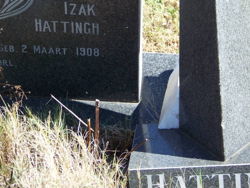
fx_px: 1257
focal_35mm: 174
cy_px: 73
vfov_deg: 8.5
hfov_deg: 11.4
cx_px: 150
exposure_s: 1/250
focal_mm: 19.3
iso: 64
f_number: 3.2
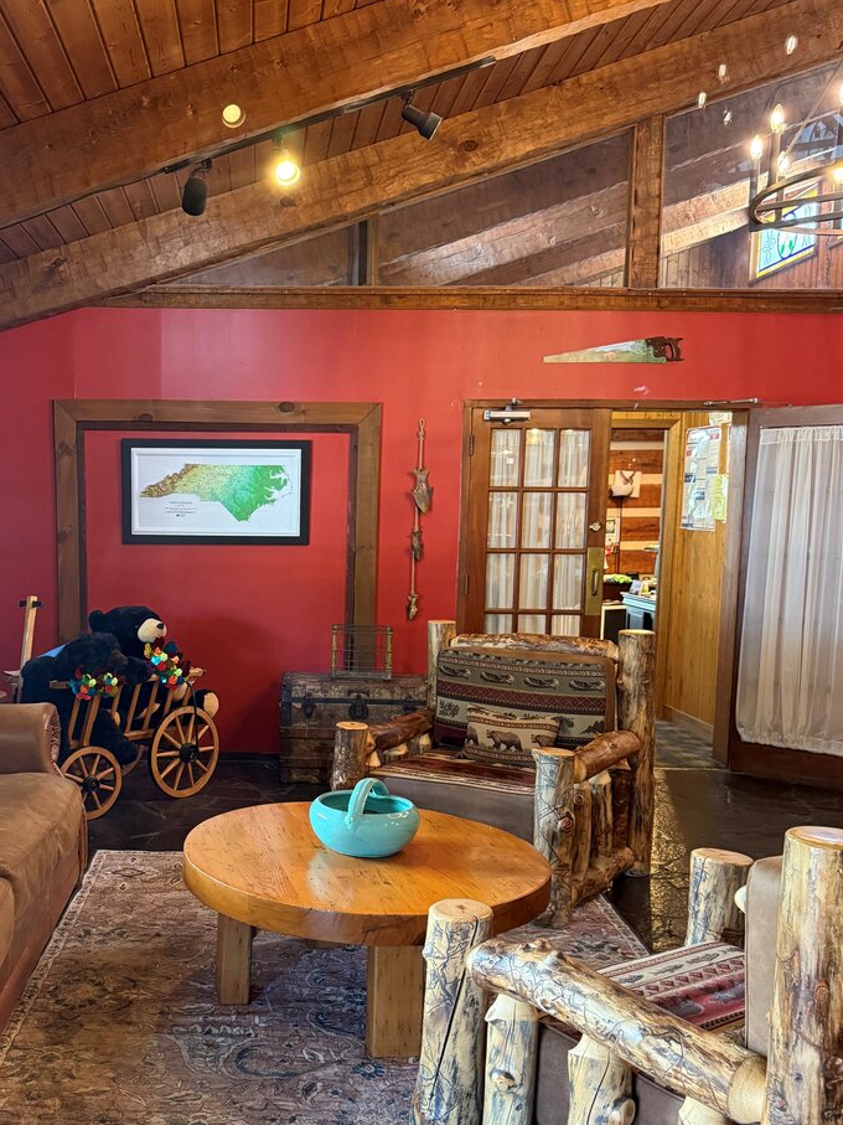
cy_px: 631
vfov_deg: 52.5
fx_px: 1137
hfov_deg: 40.0
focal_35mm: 35
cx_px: 250
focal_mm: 6.76
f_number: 1.78
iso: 640
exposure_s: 1/60
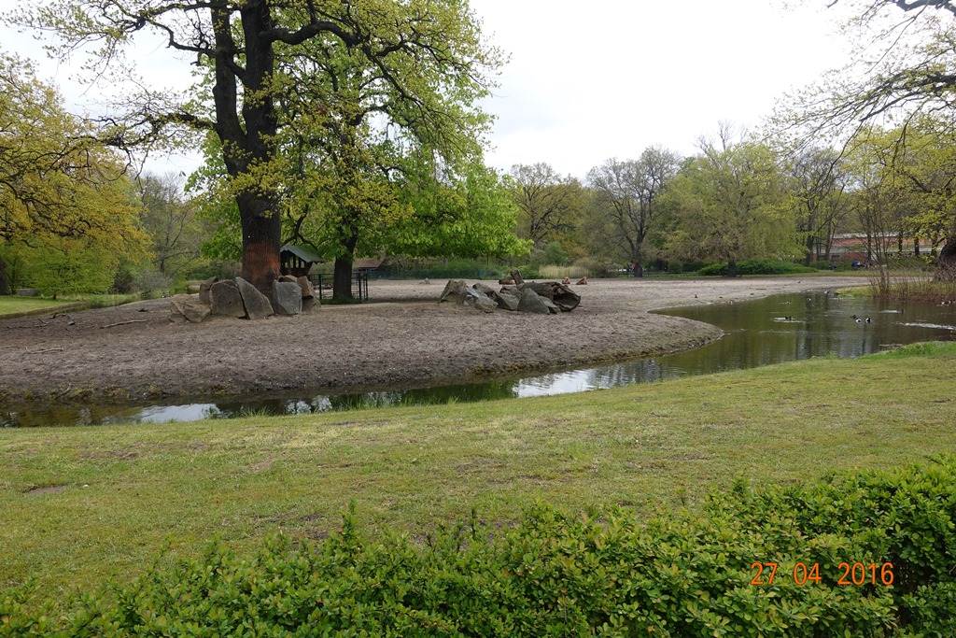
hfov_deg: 73.7
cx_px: 478
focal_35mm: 24
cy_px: 319
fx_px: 637
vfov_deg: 53.1
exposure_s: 1/160
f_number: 5.6
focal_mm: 8.8
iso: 125
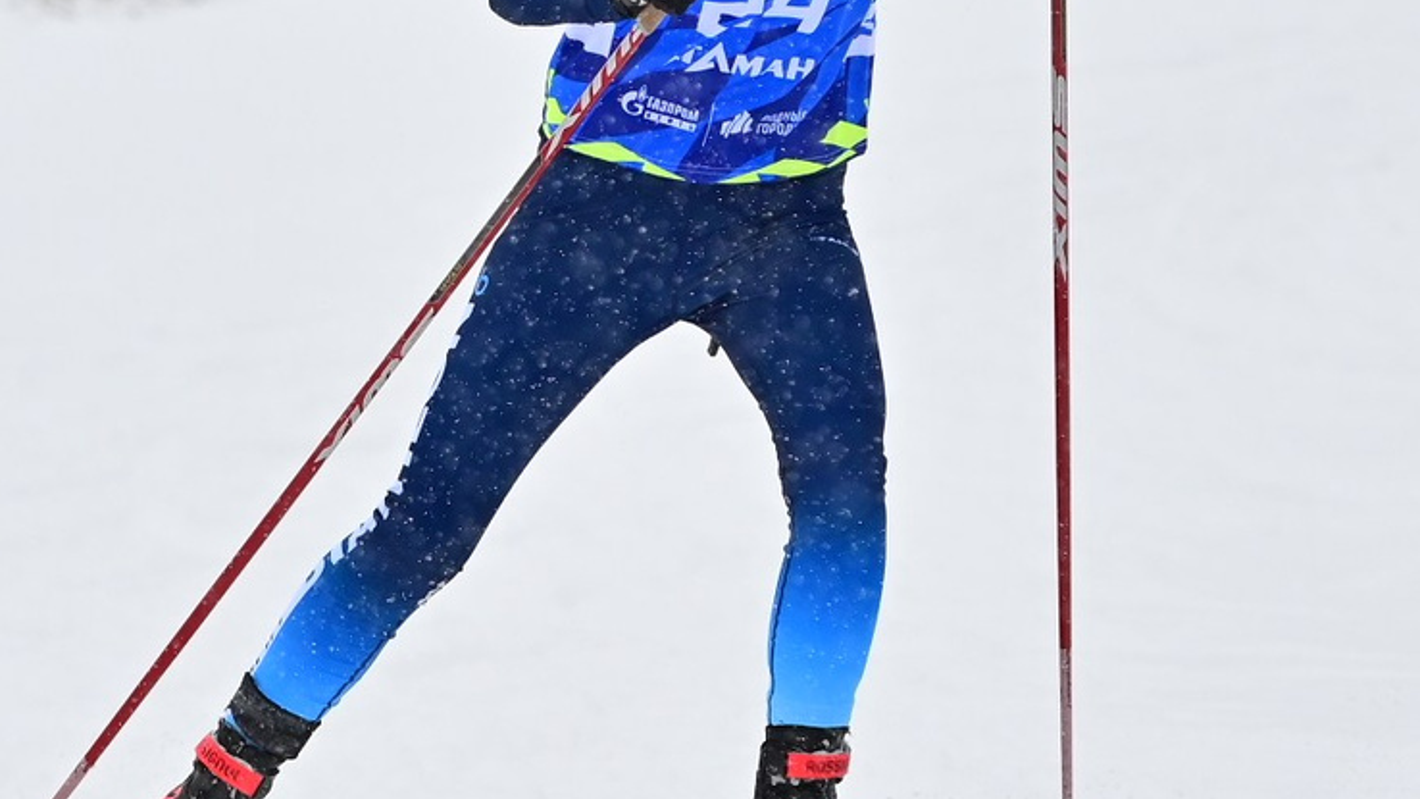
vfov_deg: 2.3
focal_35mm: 527
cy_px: 90
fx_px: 19842
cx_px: -221
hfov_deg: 4.1
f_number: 5
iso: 640
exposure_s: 1/1600
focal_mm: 145
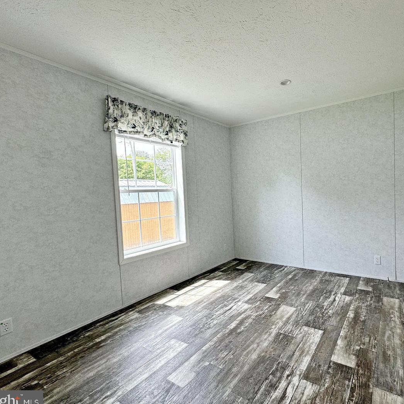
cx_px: 253
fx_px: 224
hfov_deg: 82.3
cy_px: 205
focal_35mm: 17
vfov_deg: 84.0
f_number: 2.2
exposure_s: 1/115
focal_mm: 2.22
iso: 40
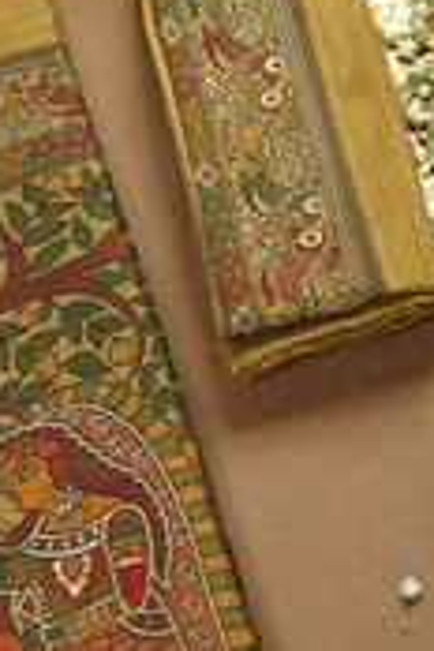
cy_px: 404
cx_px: -133
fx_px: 2694
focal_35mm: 149
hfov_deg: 9.1
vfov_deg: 13.8
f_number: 2.8
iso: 200
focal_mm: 35
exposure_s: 1/125
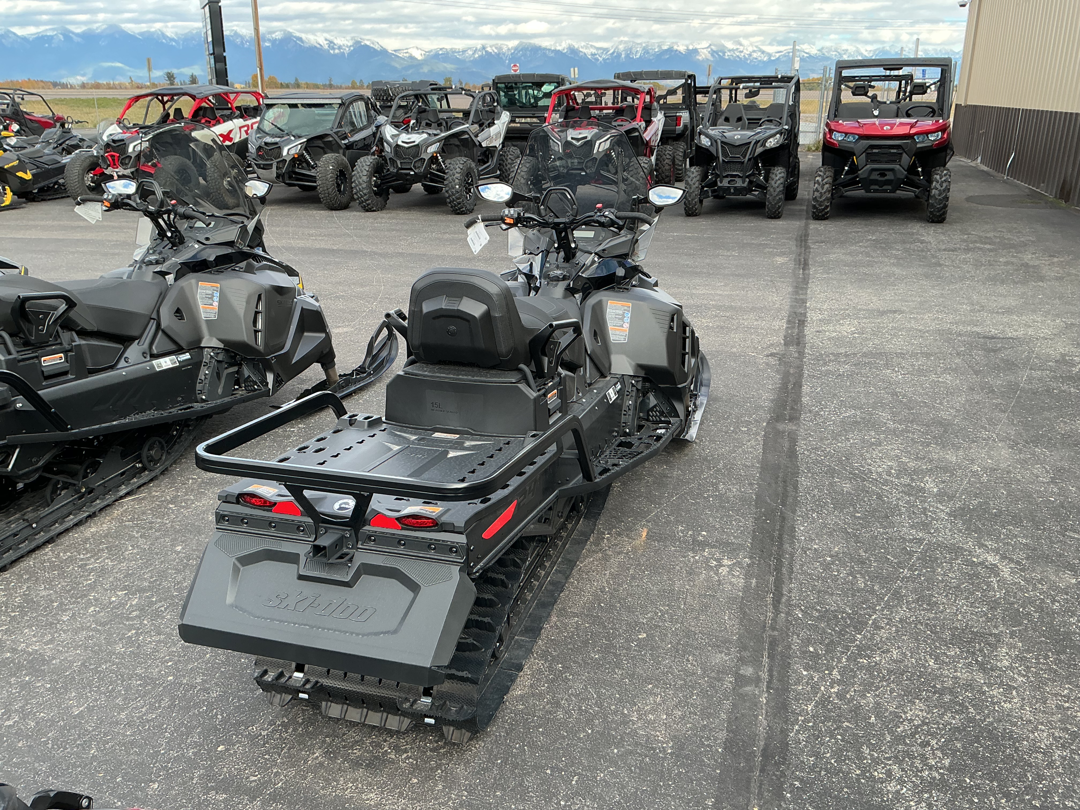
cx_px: 540
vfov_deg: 48.2
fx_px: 905
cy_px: 405
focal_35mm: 29
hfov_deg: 61.7
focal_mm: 3
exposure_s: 1/225
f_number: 1.8
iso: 25
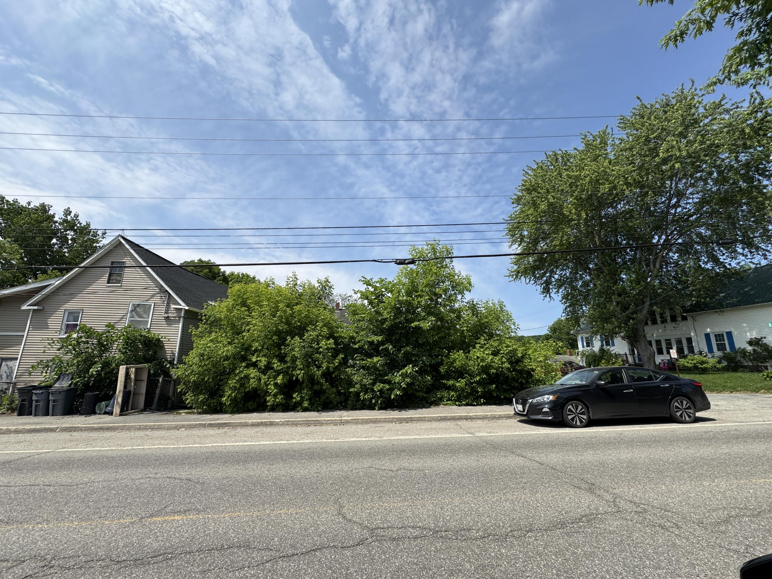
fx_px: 312
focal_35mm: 14
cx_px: 386
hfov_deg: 102.1
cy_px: 290
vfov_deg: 85.7
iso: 50
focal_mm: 2.22
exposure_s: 1/2146
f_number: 2.2
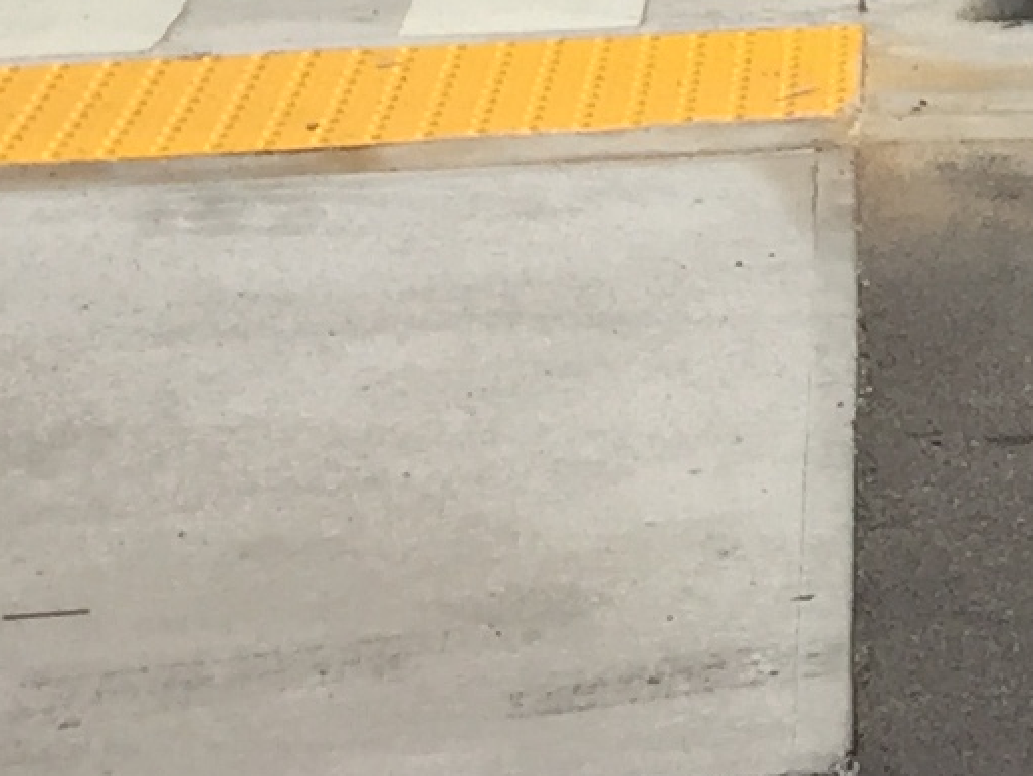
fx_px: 5493
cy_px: -1369
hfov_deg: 9.4
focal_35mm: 184
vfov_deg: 7.3
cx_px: 2631
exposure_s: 1/1199
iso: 32
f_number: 2.2
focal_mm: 4.15
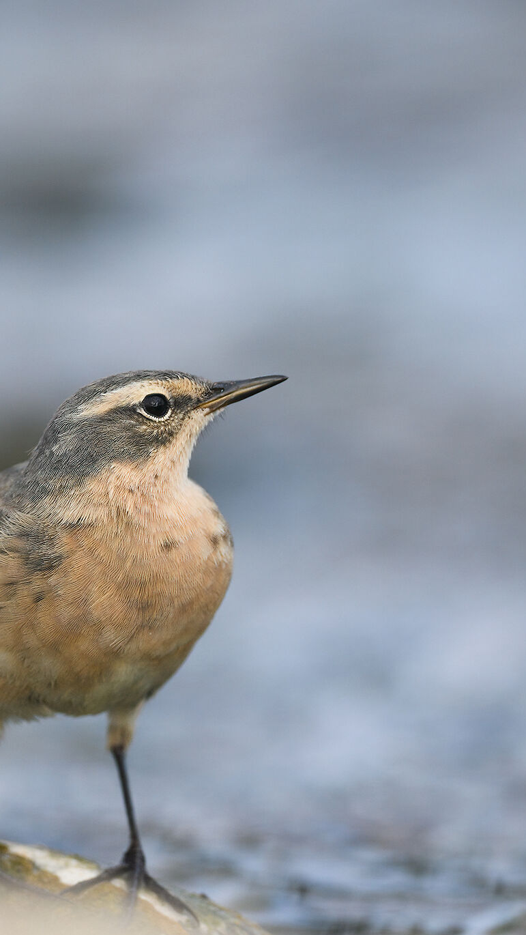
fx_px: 22729
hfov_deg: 1.3
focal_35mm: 917
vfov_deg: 2.4
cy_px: 496
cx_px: 491
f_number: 5.6
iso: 800
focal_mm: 500
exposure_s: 1/1600
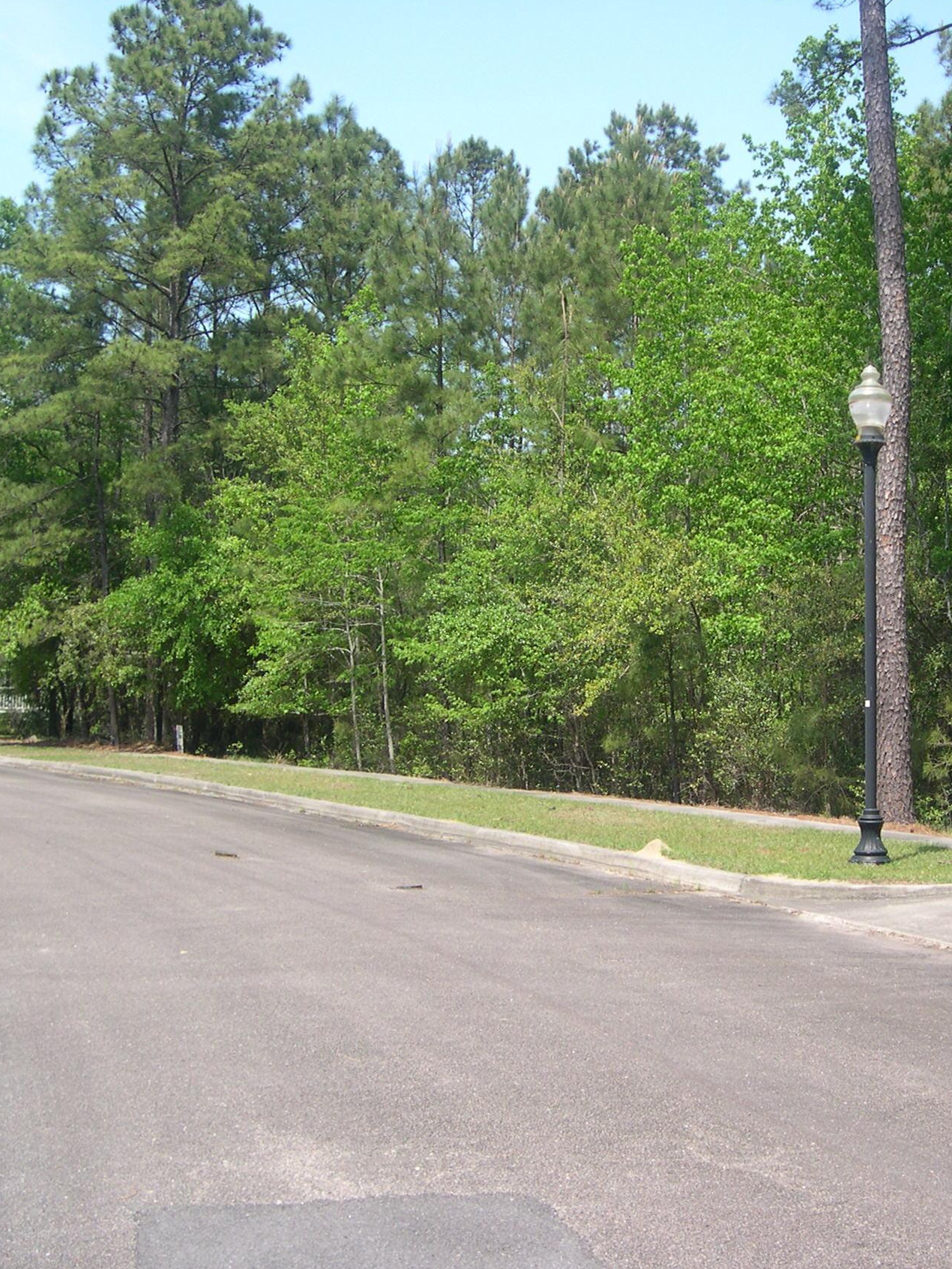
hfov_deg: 28.5
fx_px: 1870
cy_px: 633
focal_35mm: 51
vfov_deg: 37.5
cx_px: 595
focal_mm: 8
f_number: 2.8
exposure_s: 1/472
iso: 100
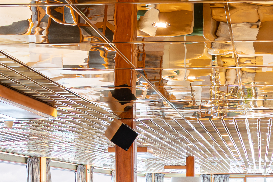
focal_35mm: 75
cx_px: 235
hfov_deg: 26.3
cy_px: 212
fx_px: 569
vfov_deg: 17.4
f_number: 6.3
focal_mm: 14
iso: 250
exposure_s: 1/13
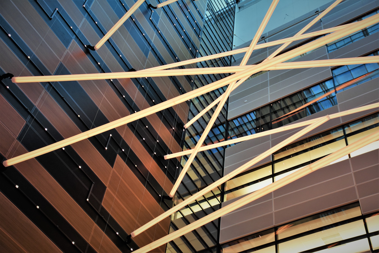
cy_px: 126
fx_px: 553
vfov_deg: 25.7
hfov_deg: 37.9
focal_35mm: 52
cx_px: 190
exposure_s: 1/100
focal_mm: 35
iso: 1250
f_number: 5
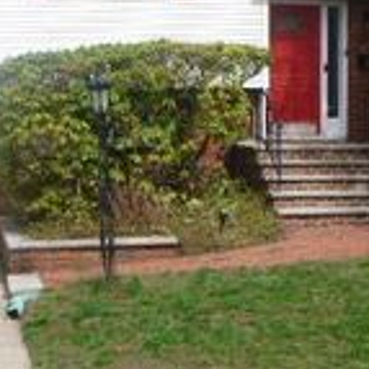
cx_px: 126
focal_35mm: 77
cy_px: 166
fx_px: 929
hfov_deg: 22.4
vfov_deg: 22.5
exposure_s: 1/320
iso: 100
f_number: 3.9
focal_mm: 4.5
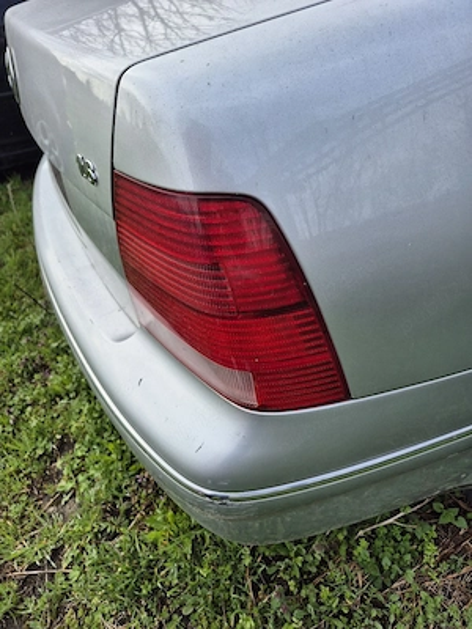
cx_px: 236
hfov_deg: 58.9
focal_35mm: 23
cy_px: 314
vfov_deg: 73.9
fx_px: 418
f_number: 1.8
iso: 25
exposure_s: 1/769
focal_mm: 5.4
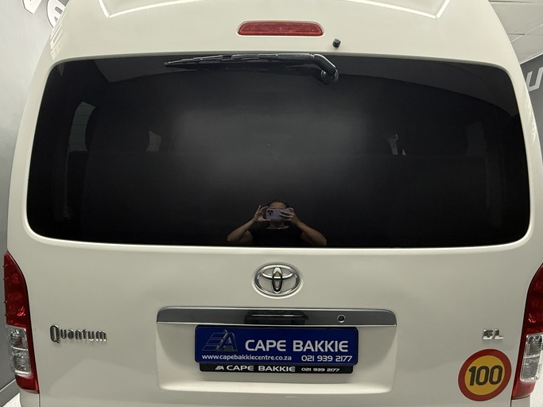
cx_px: 268
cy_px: 230
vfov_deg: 63.2
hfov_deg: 79.0
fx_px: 329
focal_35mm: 21
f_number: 2.2
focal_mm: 2.22
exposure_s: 1/60
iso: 500
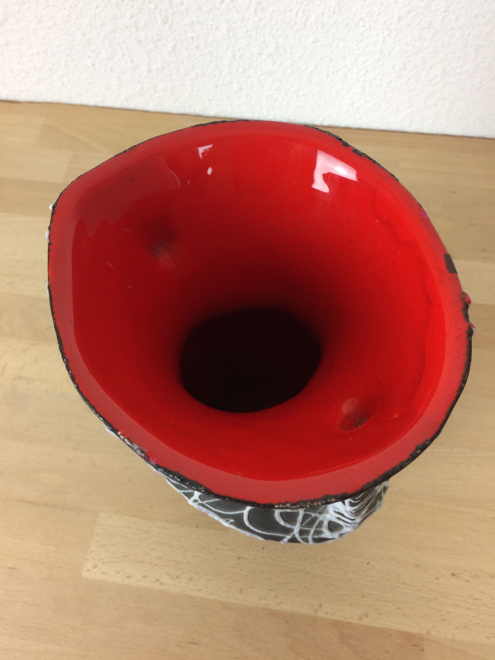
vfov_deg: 61.7
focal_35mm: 29
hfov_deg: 48.2
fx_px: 553
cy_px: 330
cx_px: 248
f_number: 2.2
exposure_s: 1/33
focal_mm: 4.15
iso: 50
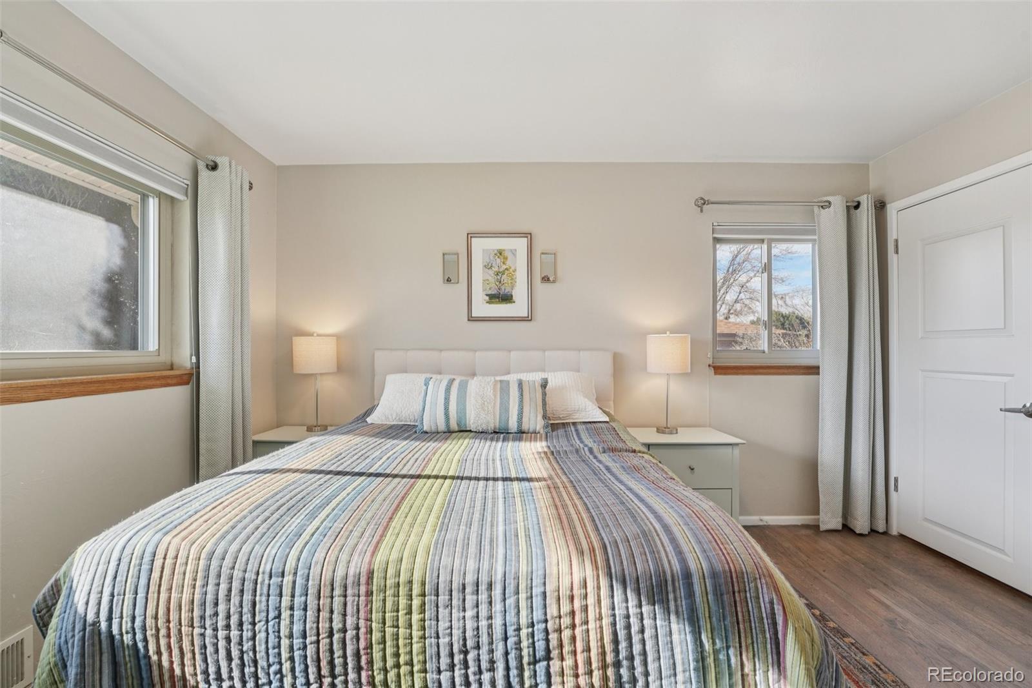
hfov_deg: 104.3
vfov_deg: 81.2
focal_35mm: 14
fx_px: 401
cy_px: 344
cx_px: 516
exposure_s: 1/30
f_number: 8
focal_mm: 14
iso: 160
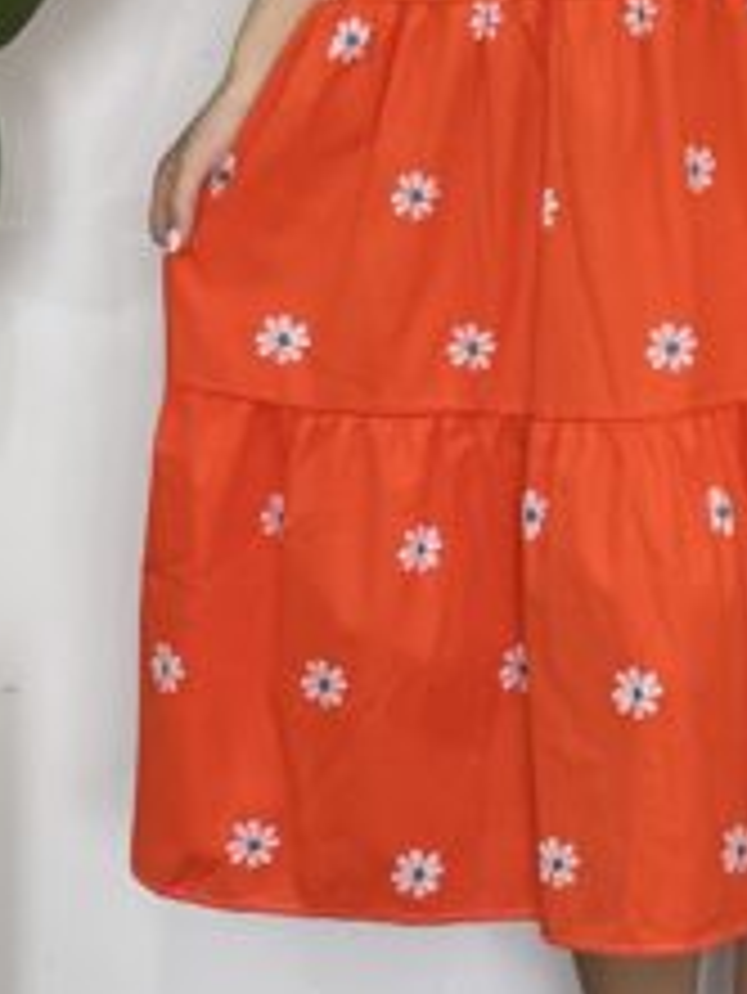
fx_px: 4053
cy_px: 27
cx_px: 792
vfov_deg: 13.8
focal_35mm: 141
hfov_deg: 10.4
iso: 64
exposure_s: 1/100
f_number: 2
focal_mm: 6
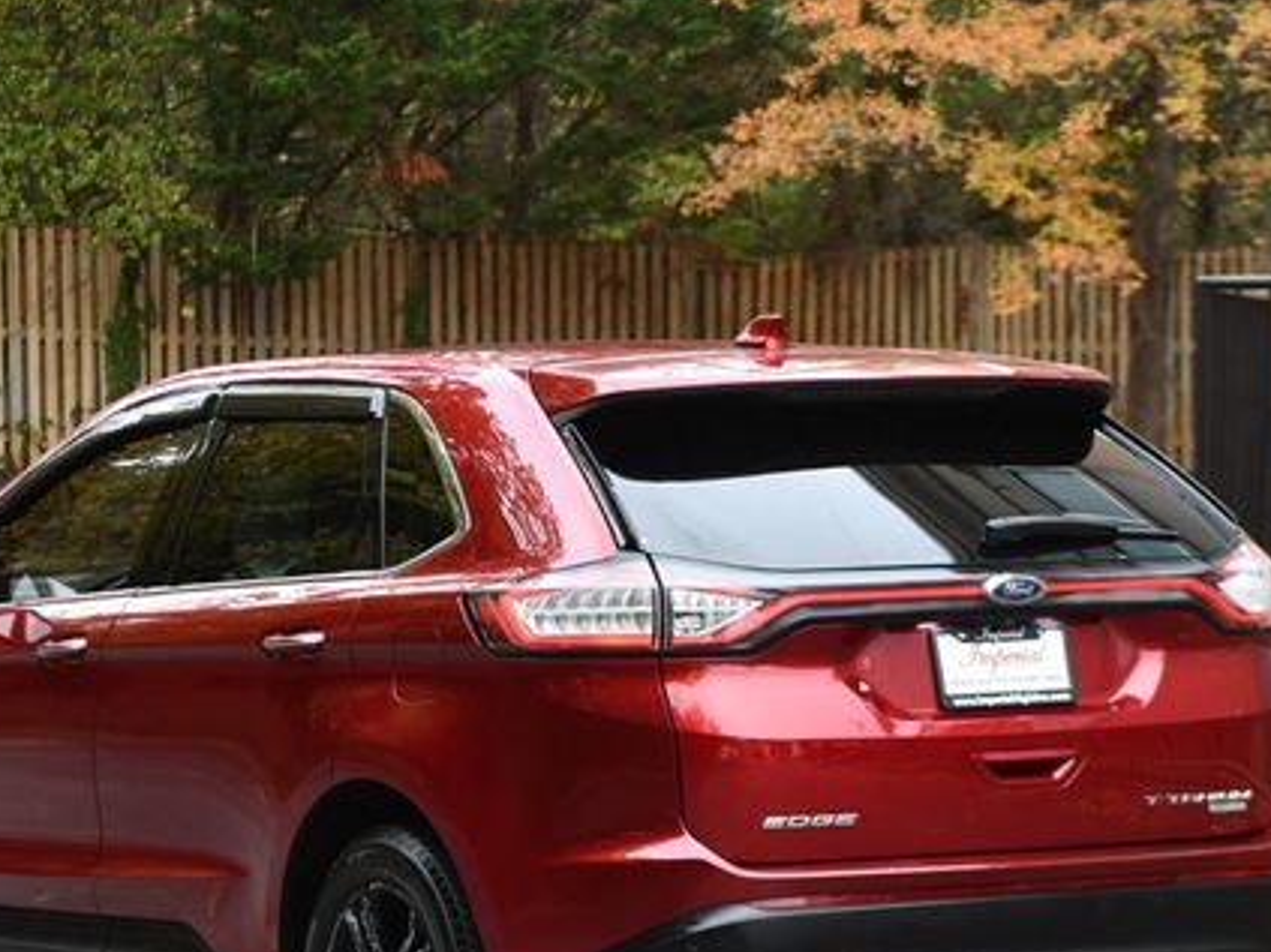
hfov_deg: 11.6
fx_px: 6240
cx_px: 529
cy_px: 604
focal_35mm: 170
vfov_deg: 8.7
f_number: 5
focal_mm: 78
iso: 400
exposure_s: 1/250
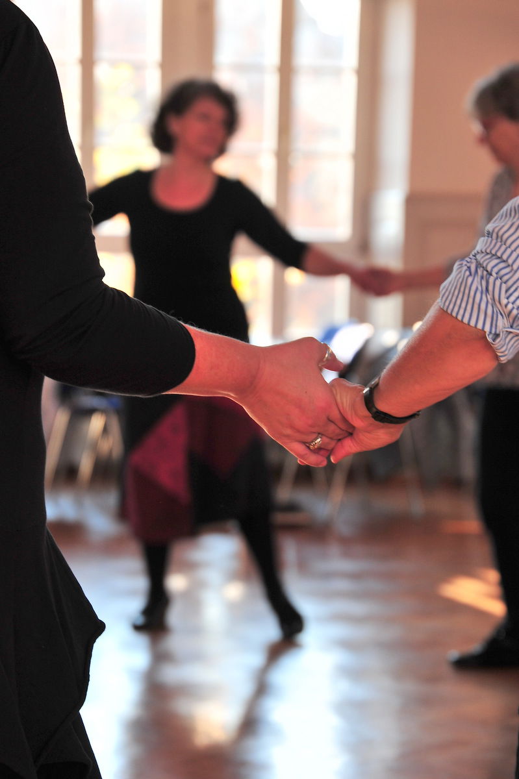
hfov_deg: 13.0
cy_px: 390
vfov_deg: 19.5
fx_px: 2272
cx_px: 260
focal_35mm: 105
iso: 500
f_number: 5
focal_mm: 105
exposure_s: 1/160
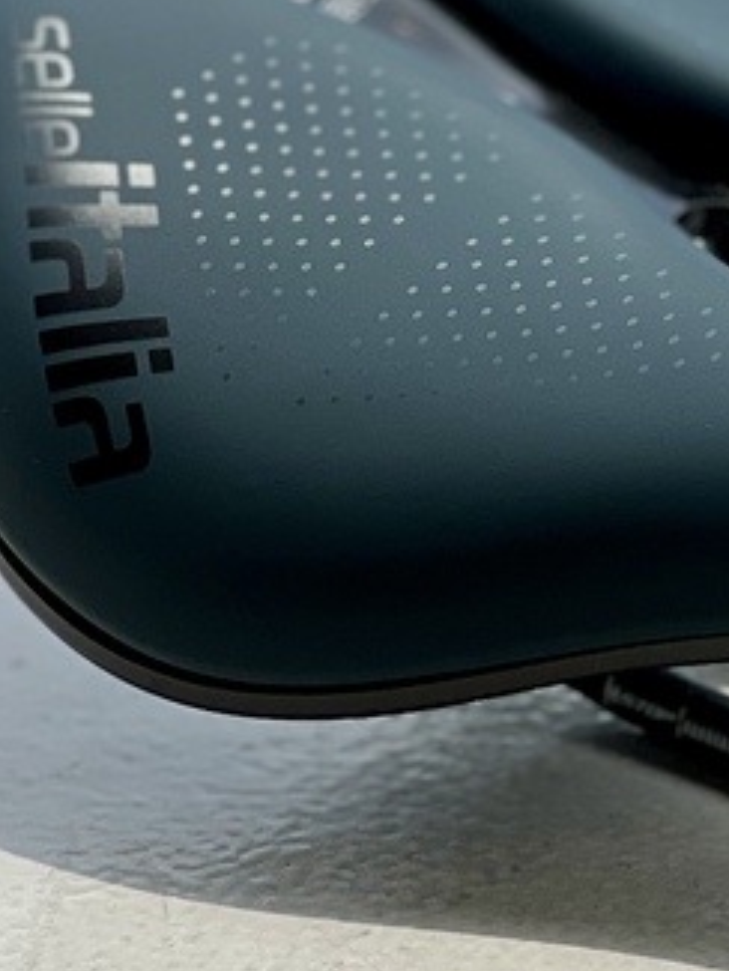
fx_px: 6707
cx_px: 1016
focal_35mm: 239
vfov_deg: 8.3
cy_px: 388
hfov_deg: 6.2
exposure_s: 1/797
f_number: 2.8
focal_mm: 9
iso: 32
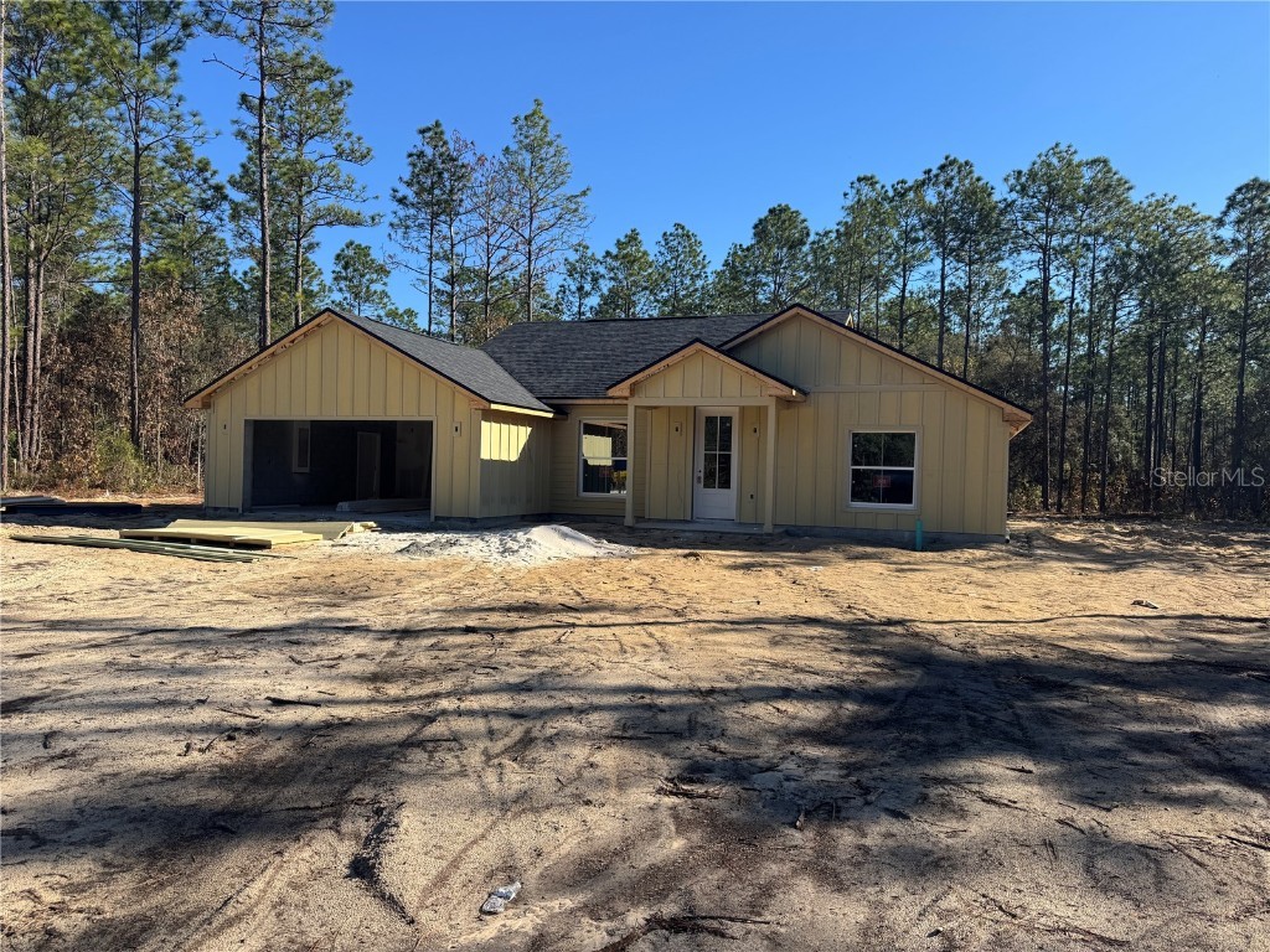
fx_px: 881
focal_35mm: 24
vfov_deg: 56.8
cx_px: 635
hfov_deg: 71.6
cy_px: 476
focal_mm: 6.76
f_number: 1.78
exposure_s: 1/2833
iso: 80
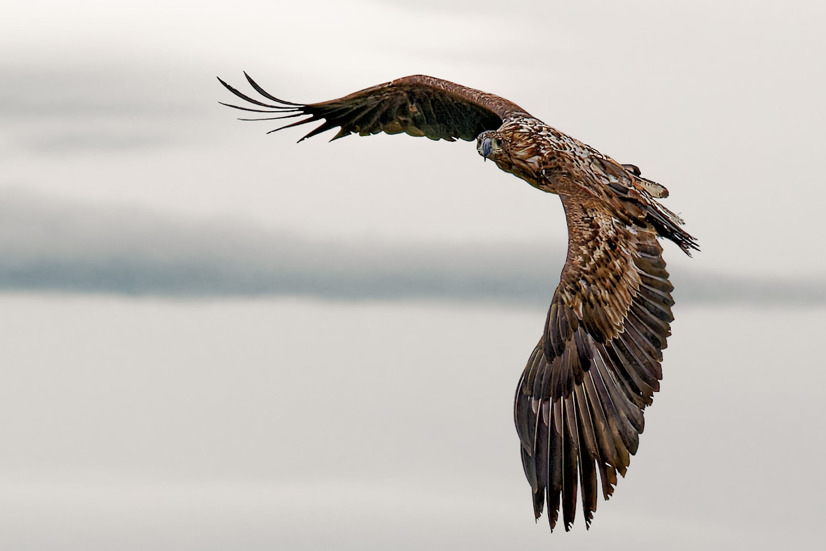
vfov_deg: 6.9
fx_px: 4589
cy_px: 276
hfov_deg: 10.3
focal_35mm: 200
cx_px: 413
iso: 250
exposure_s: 1/1600
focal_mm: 200
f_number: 6.3
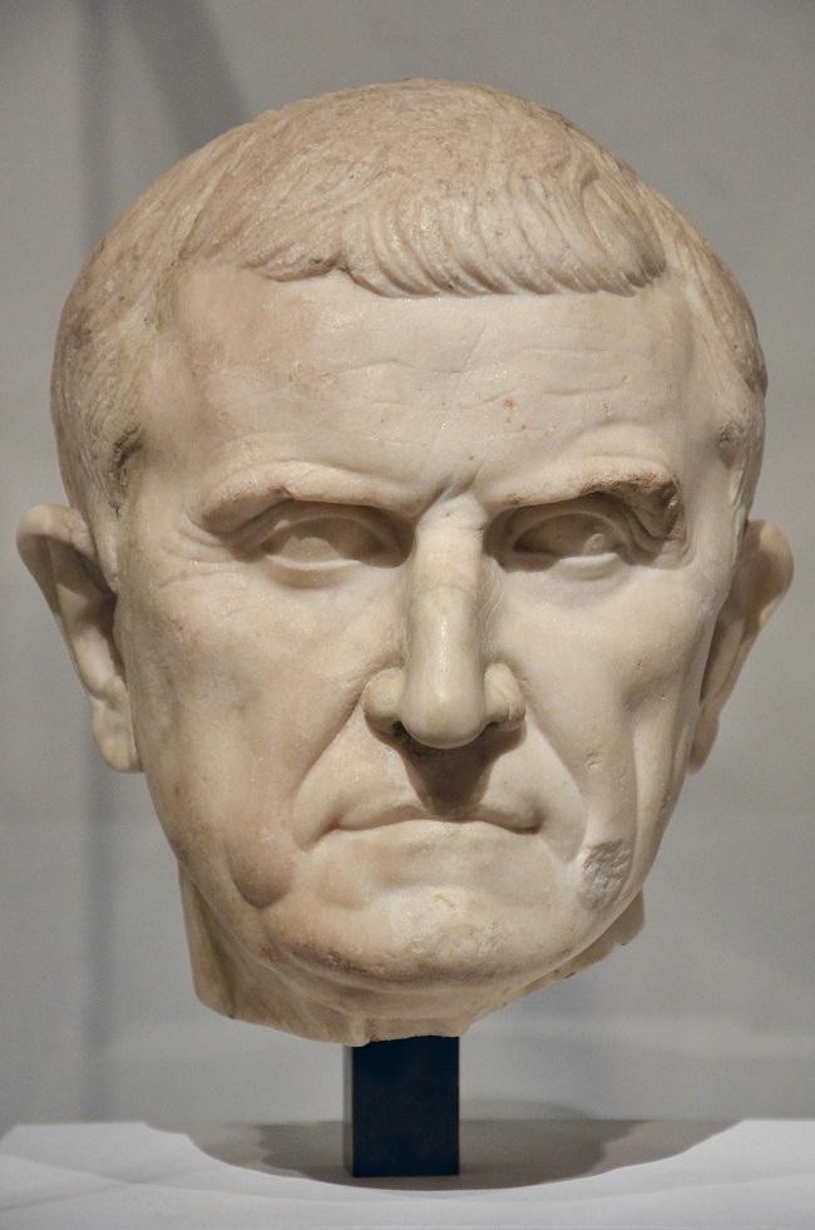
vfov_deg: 16.1
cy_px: 615
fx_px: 4348
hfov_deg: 10.7
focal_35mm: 128
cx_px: 408
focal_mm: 85
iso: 1400
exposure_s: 1/30
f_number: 5.6
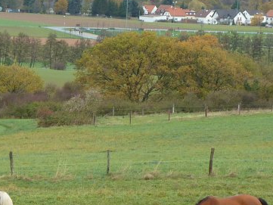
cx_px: -40
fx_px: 2146
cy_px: 196
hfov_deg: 7.2
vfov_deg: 5.5
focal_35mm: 272
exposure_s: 1/50
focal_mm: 15.8
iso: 80
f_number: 4.3
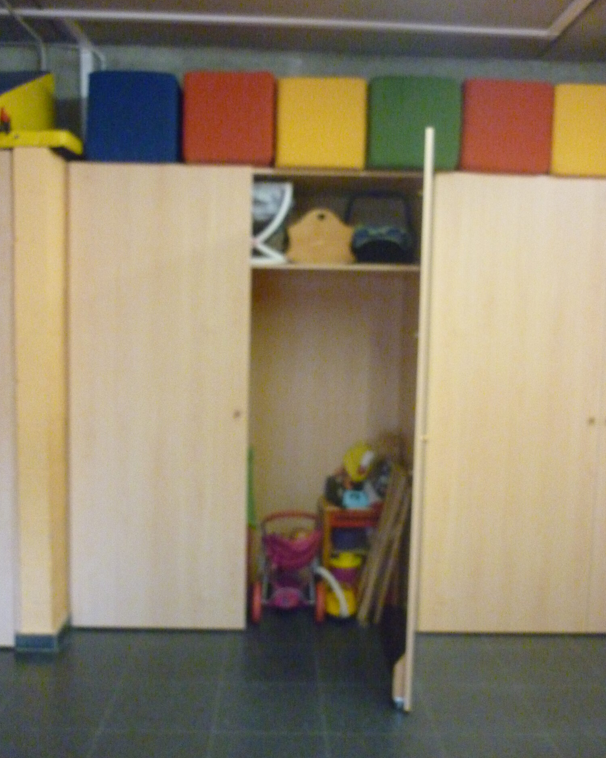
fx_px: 785
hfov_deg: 42.2
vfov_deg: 51.5
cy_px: 404
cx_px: 306
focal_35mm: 35
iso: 800
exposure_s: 1/60
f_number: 2.8
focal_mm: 5.5
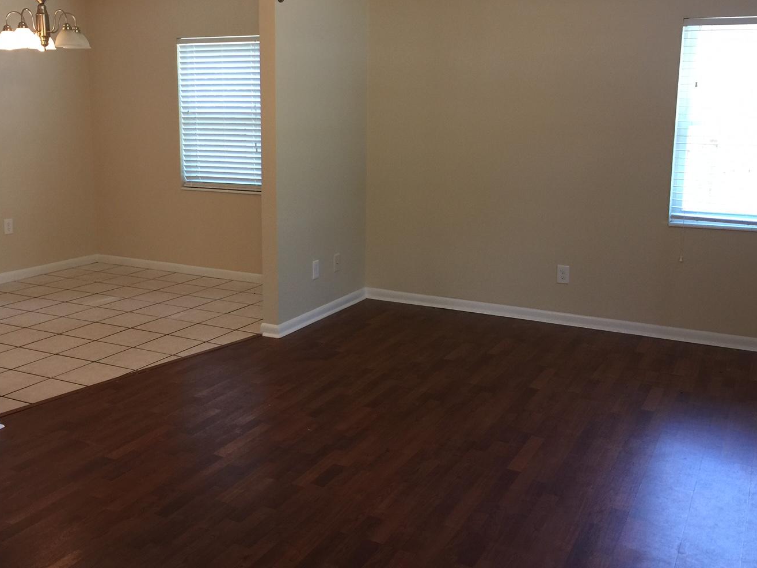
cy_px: 248
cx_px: 362
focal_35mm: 36
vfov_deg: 39.6
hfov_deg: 51.3
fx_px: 787
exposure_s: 1/30
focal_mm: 4.15
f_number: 2.2
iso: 50
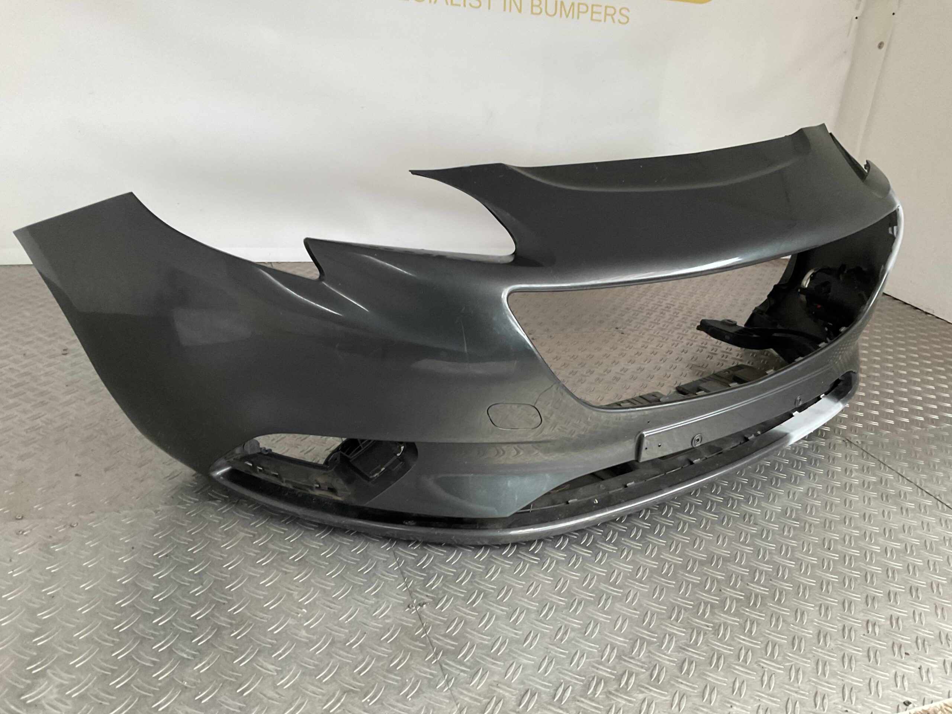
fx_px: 798
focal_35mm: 29
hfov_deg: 61.7
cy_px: 357
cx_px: 476
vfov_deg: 48.2
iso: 250
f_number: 1.8
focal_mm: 3
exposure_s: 1/33
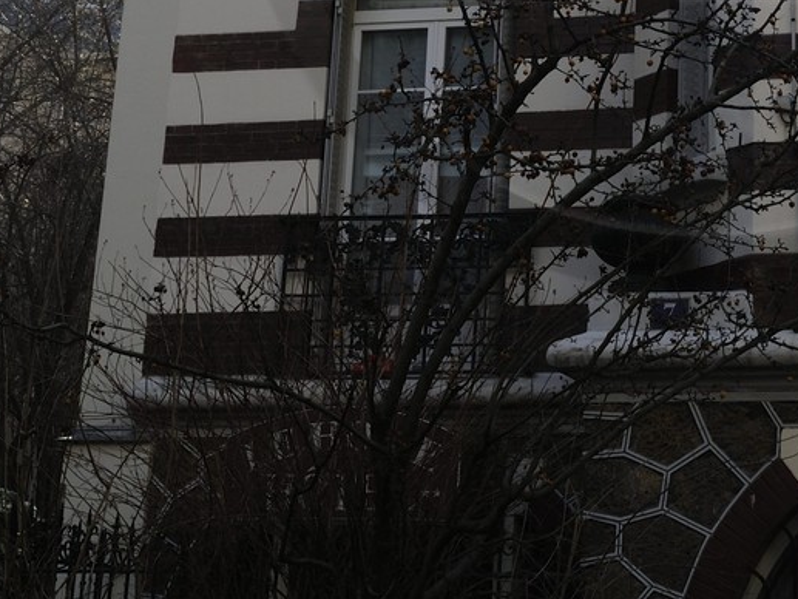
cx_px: 702
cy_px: -188
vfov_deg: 14.1
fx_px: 2329
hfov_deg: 19.1
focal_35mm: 101
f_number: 13
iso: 400
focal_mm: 34
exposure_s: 1/125
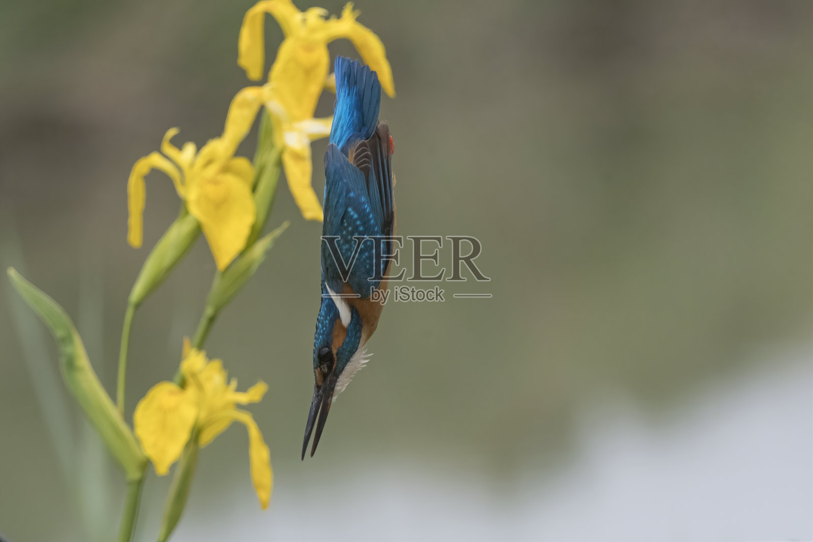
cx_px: 406
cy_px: 271
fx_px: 10163
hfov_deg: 4.6
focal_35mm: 450
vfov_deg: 3.1
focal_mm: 300
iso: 2000
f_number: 10
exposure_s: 1/5000
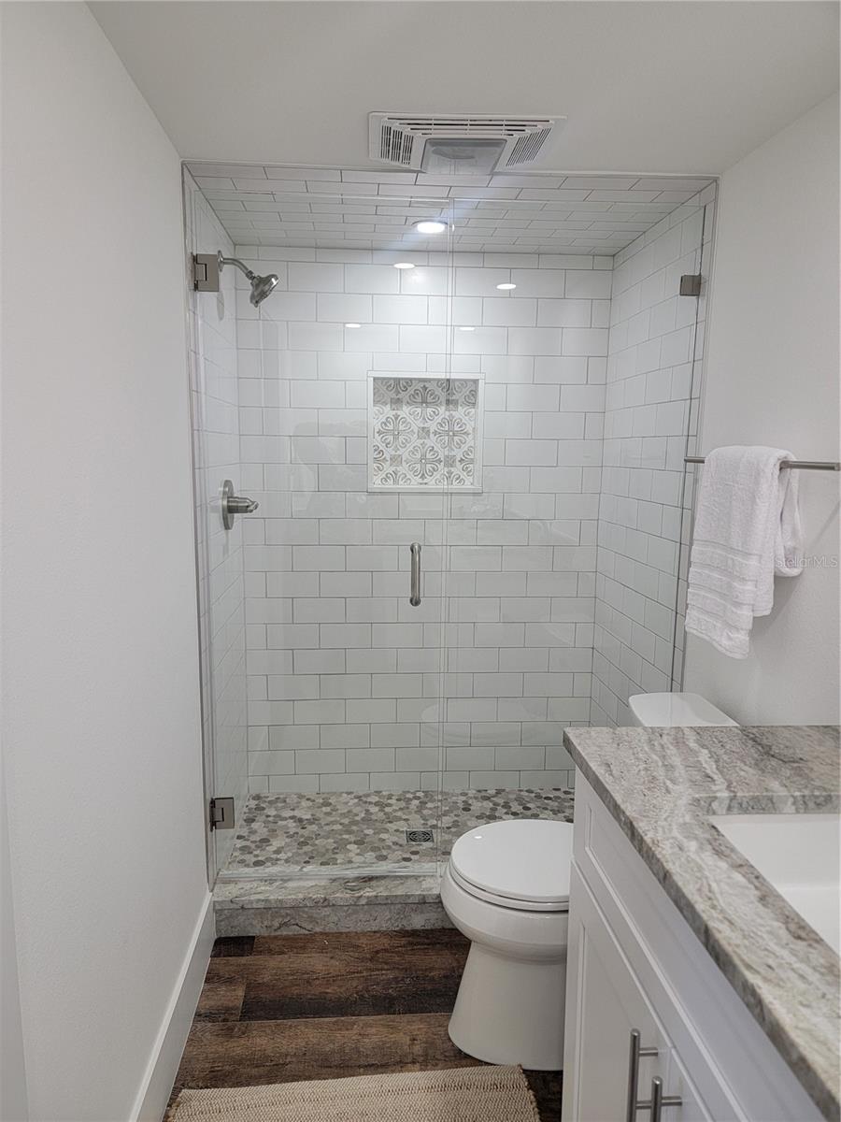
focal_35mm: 24
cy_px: 561
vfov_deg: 71.6
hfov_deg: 56.8
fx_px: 777
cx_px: 420
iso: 160
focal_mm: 6.7
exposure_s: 1/120
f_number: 1.8
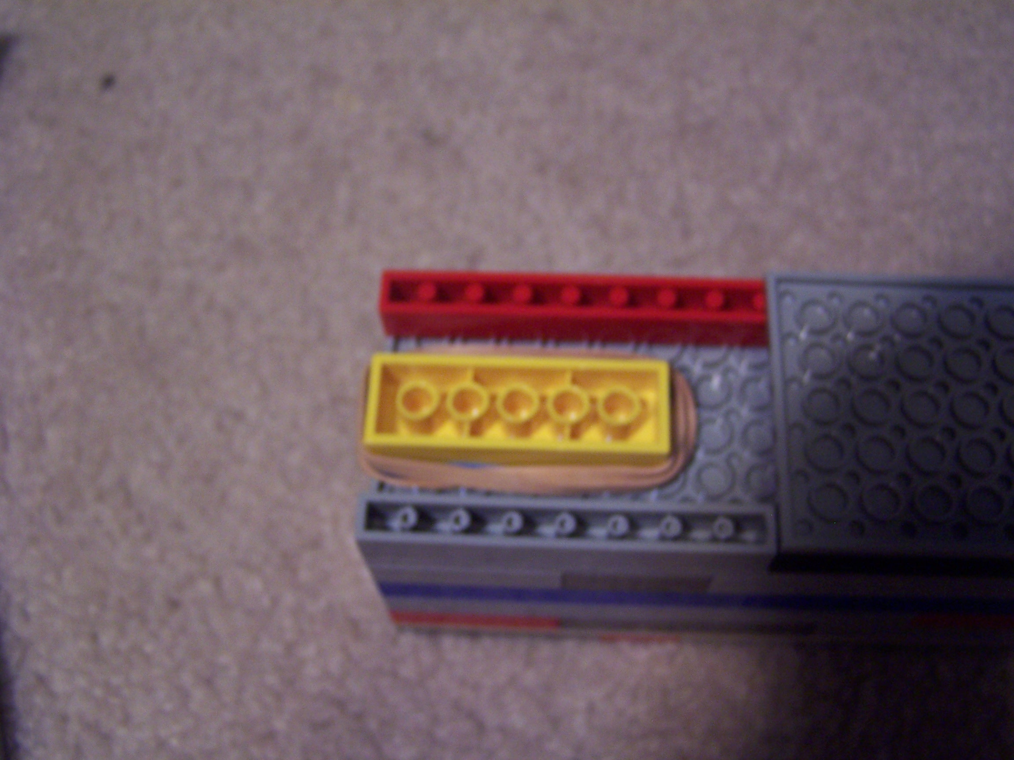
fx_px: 1113
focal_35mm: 38
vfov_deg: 37.7
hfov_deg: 49.0
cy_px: 380
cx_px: 507
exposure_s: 1/20
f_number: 2.8
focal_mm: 6.3
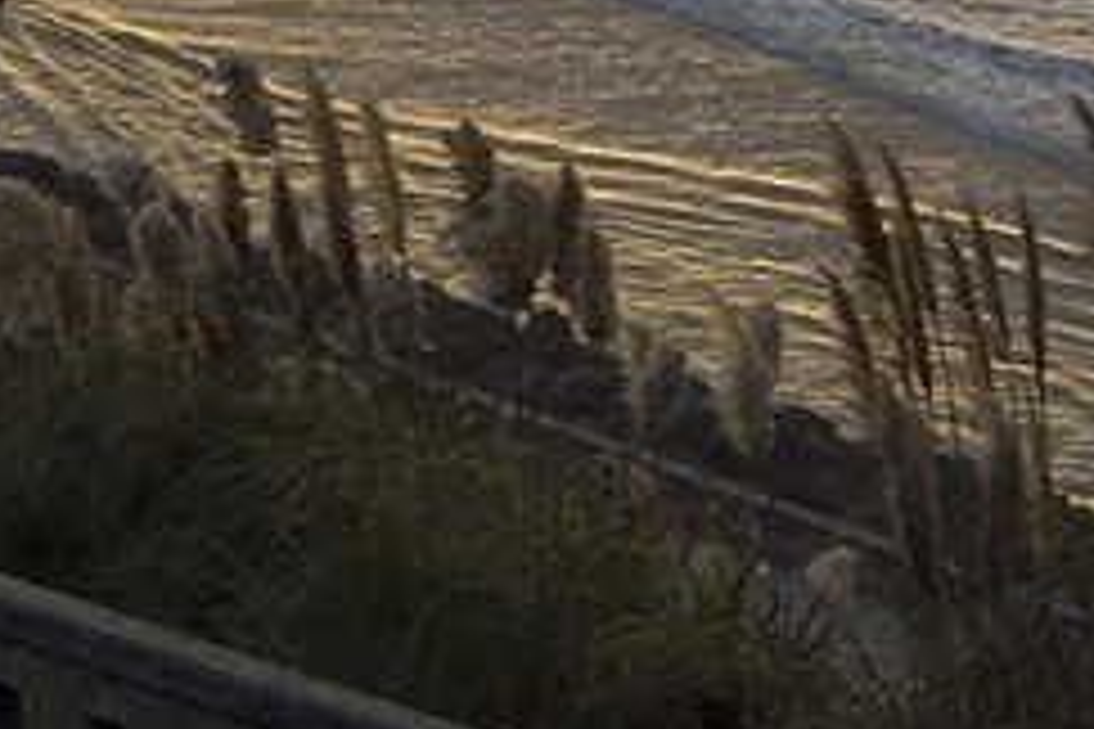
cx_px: -1819
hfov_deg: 7.8
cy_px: -1035
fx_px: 7202
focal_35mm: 237
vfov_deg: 5.6
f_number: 20
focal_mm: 36
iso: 800
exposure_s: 1/200
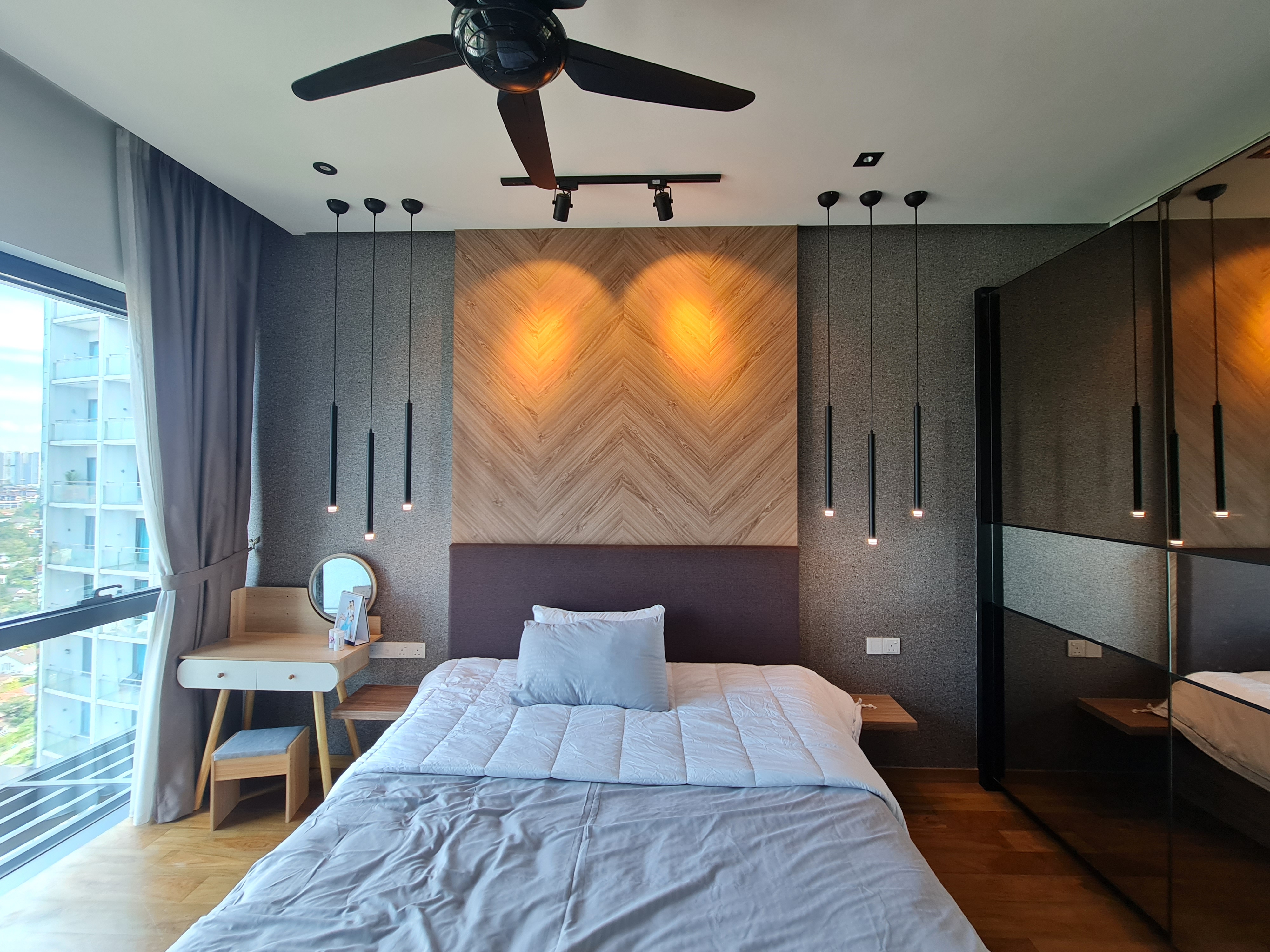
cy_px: 476
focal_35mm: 13
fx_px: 477
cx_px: 635
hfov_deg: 106.2
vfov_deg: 89.9
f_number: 2.2
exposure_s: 1/50
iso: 80
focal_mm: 2.2
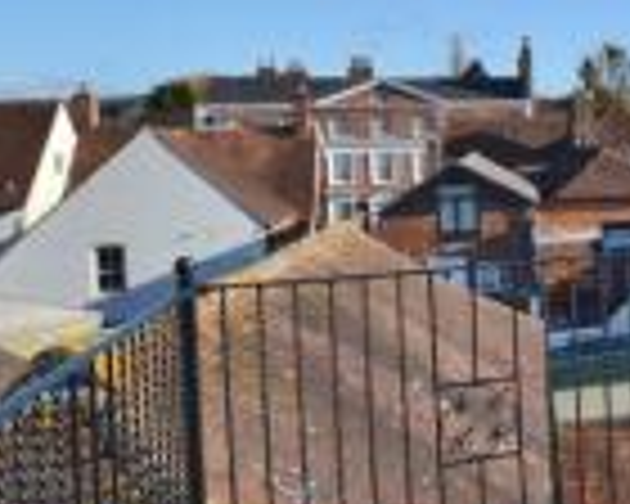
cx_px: 882
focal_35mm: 48
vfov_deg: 31.0
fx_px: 895
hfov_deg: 28.9
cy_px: 133
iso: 100
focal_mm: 10
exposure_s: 1/200
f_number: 7.1
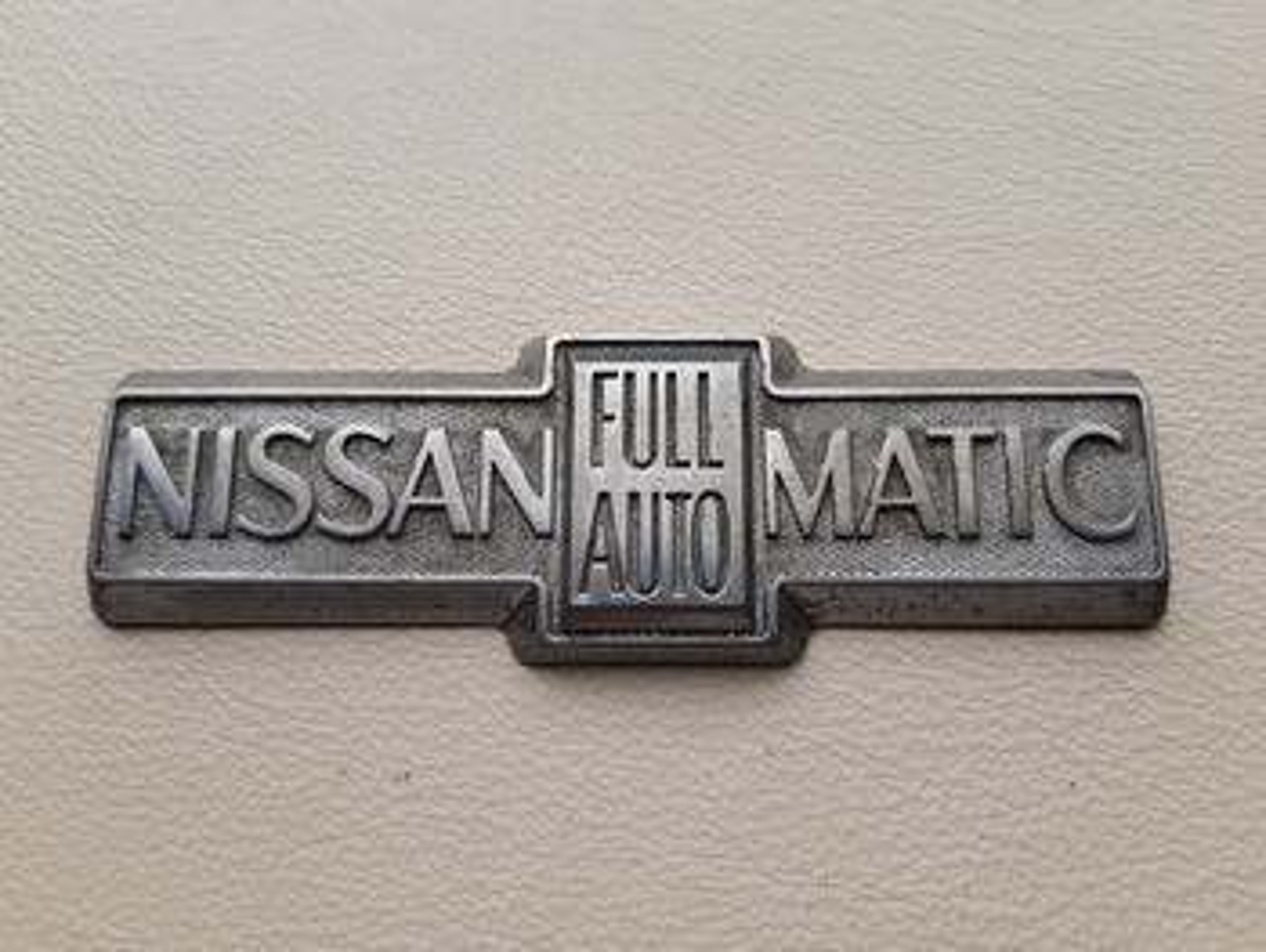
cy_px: 476
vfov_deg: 53.1
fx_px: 952
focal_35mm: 26
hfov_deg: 67.3
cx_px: 633
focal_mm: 3.92
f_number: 1.7
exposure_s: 1/287
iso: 40
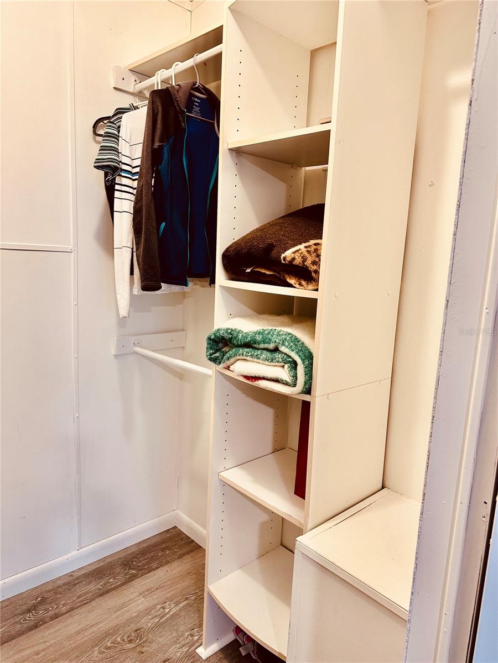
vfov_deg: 71.6
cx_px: 249
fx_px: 460
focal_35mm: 24
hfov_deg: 56.8
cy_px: 332
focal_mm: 6.86
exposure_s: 1/60
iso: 160
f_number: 1.78
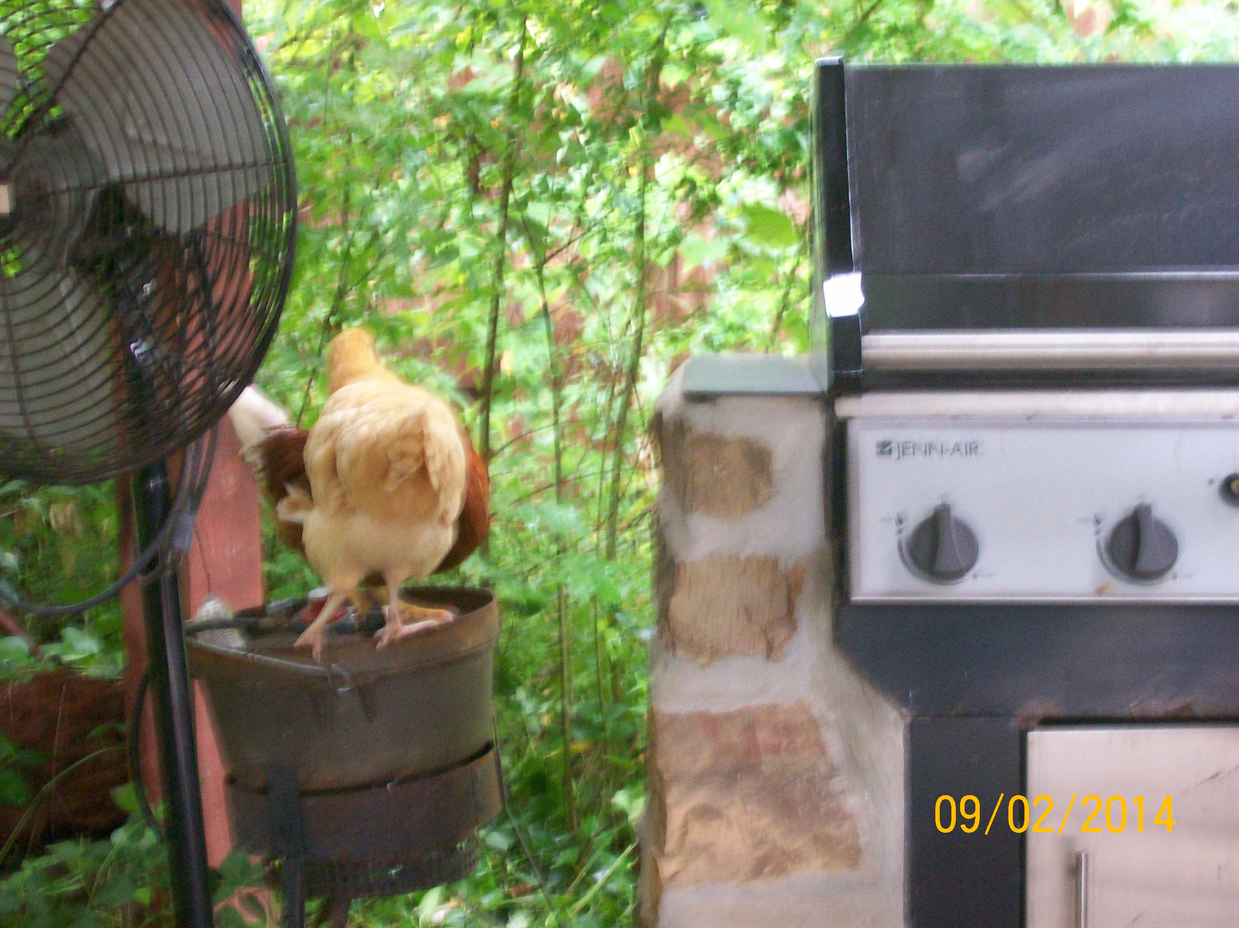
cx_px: 620
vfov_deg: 21.0
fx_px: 2504
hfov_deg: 27.8
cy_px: 464
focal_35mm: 70
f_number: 3.8
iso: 160
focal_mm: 11.6
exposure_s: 1/8.71
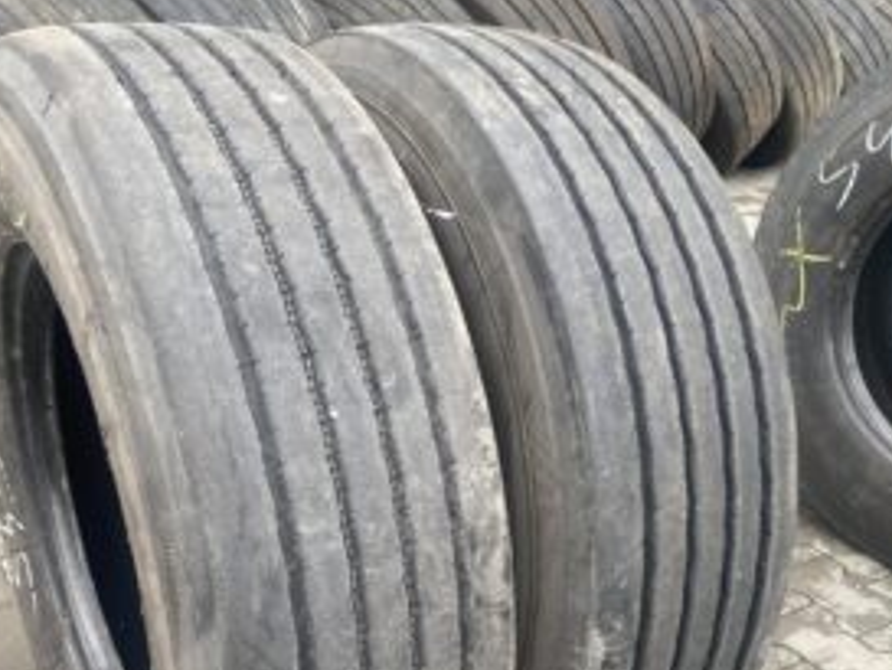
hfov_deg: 45.8
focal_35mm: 41
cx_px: 441
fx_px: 1057
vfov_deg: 34.5
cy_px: 489
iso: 40
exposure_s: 1/122
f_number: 1.8
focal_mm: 4.25
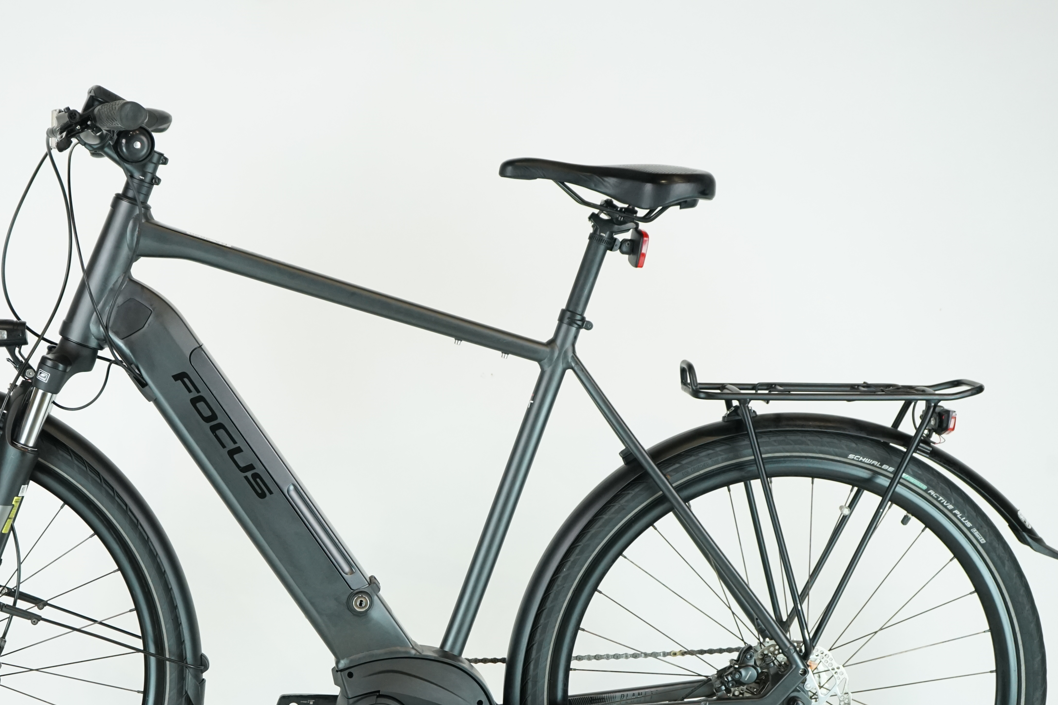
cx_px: 361
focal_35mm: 87
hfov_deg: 23.3
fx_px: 2557
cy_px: 486
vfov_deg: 15.7
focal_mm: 63
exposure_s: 1/200
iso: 1600
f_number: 5.6
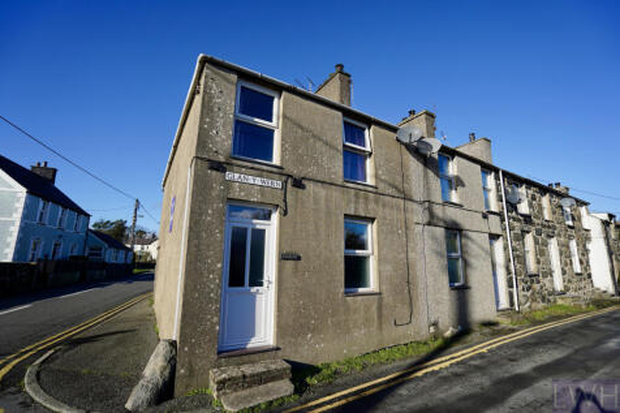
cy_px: 206
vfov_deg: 73.7
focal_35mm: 16
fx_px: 275
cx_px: 310
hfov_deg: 96.8
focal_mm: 16
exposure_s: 1/640
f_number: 4.5
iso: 100
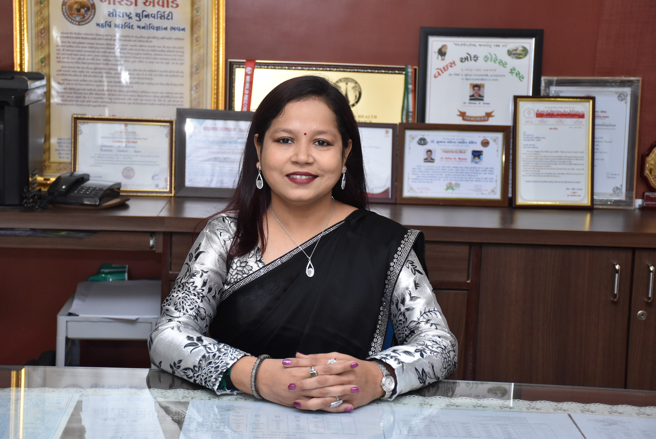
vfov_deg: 17.5
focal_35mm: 78
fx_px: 1422
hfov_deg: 26.0
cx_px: 328
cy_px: 220
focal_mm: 52
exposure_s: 1/160
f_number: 5.6
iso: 1250
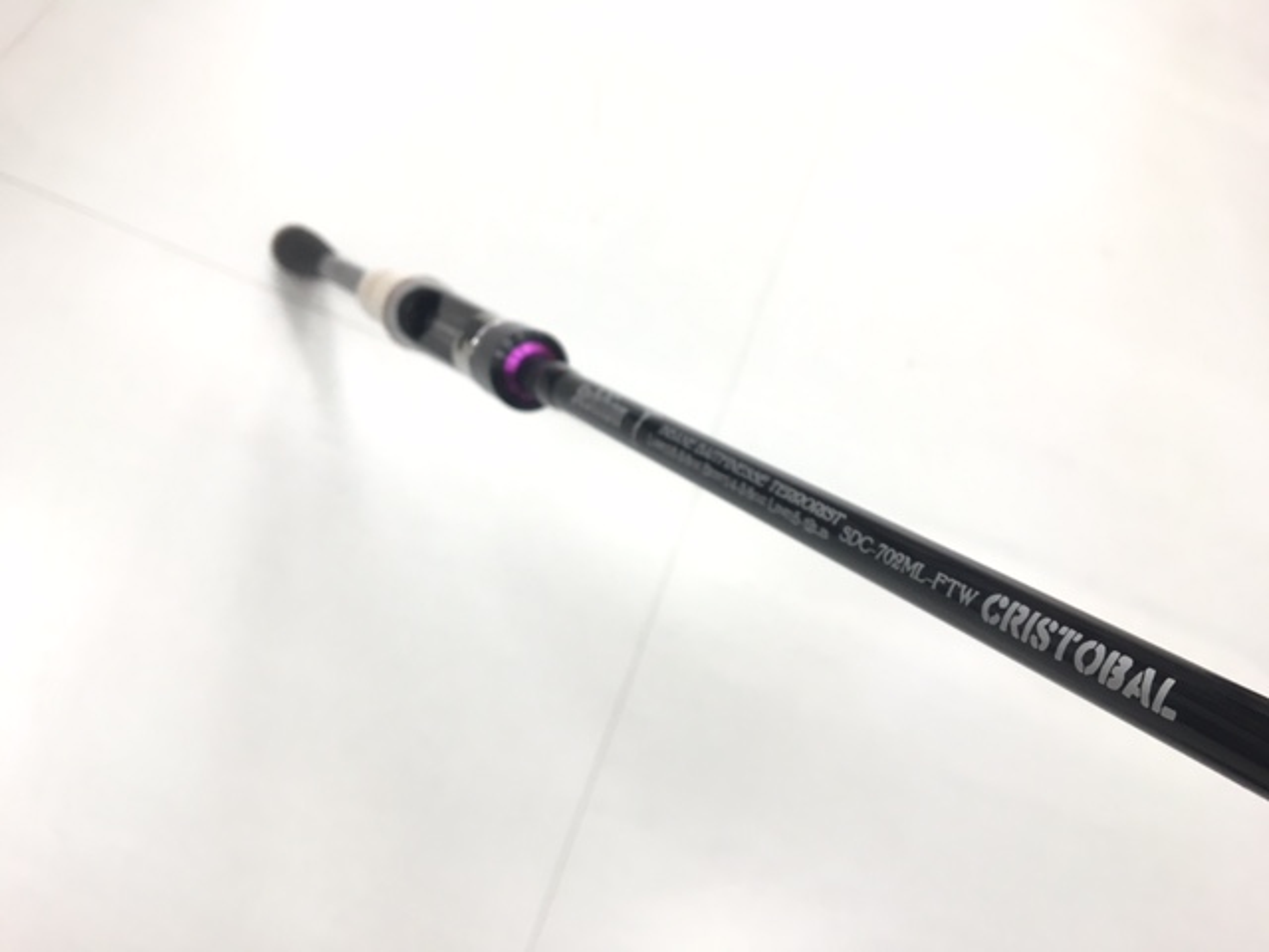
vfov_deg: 48.2
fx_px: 1063
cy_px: 476
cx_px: 634
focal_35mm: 29
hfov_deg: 61.7
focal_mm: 4.15
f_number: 2.2
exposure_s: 1/30
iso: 25
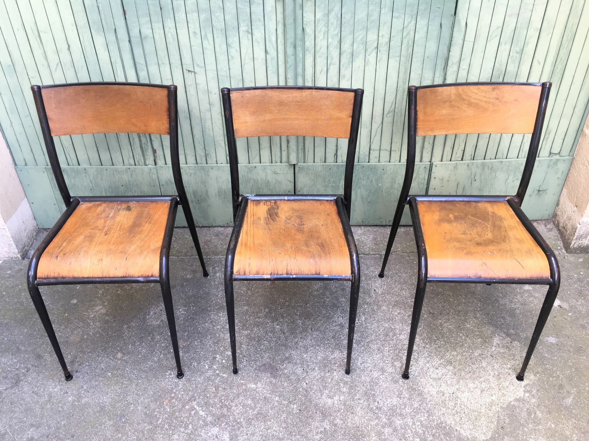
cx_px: 294
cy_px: 220
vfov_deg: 48.2
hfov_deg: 61.7
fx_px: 493
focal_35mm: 29
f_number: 2.2
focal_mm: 4.15
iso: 32
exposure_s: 1/100
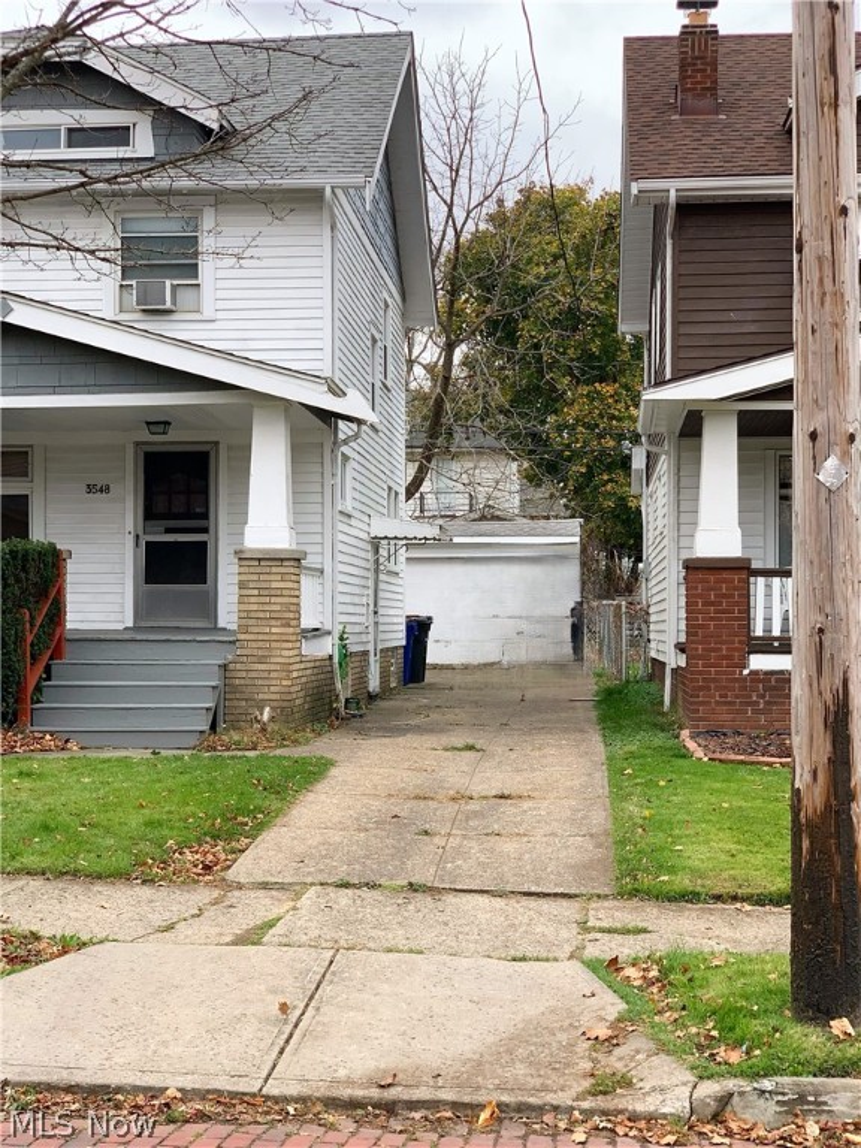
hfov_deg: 28.0
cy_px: 574
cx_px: 430
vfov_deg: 36.8
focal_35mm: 52
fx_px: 1725
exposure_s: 1/202
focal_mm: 6
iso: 16
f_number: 2.4
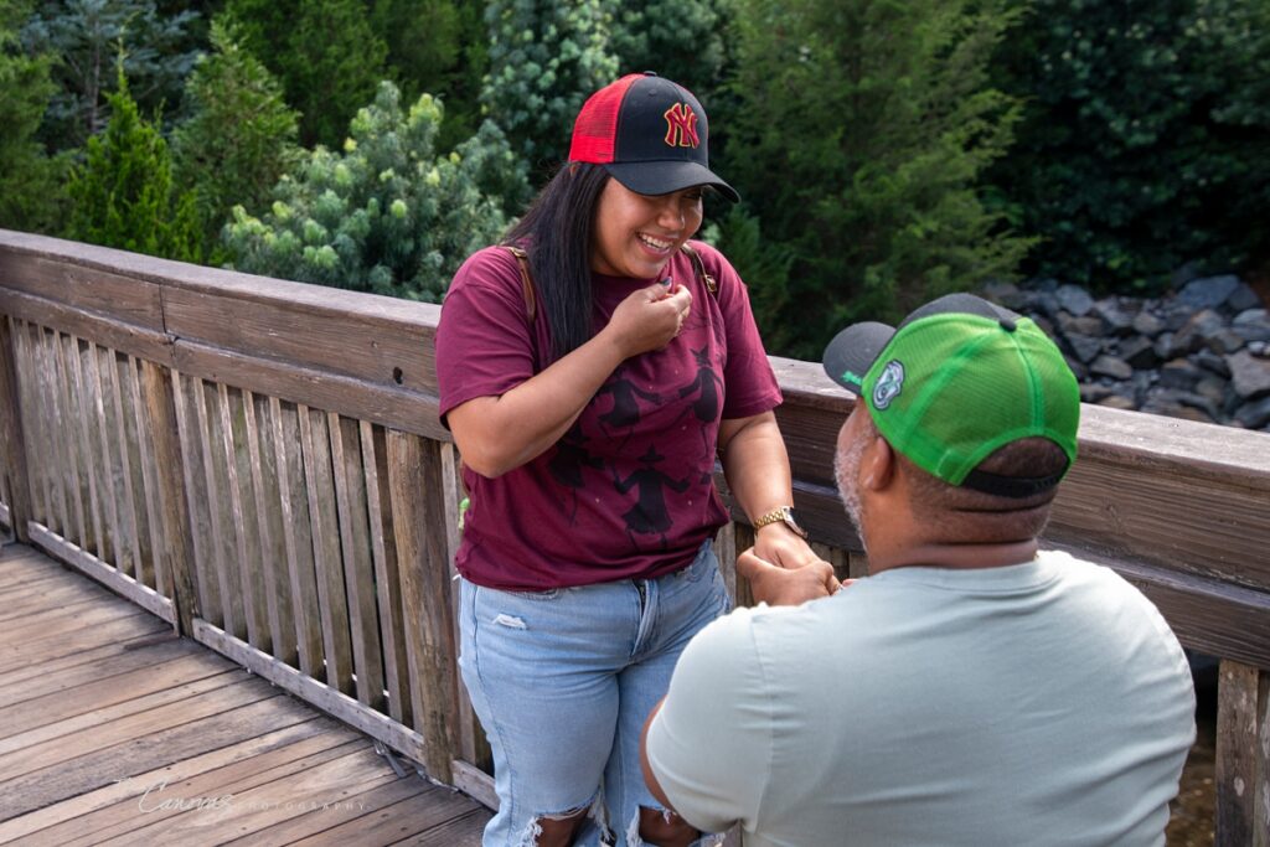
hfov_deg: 61.9
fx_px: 1058
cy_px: 424
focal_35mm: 30
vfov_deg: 43.6
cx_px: 635
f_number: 3.2
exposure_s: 1/320
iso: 100
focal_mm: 30
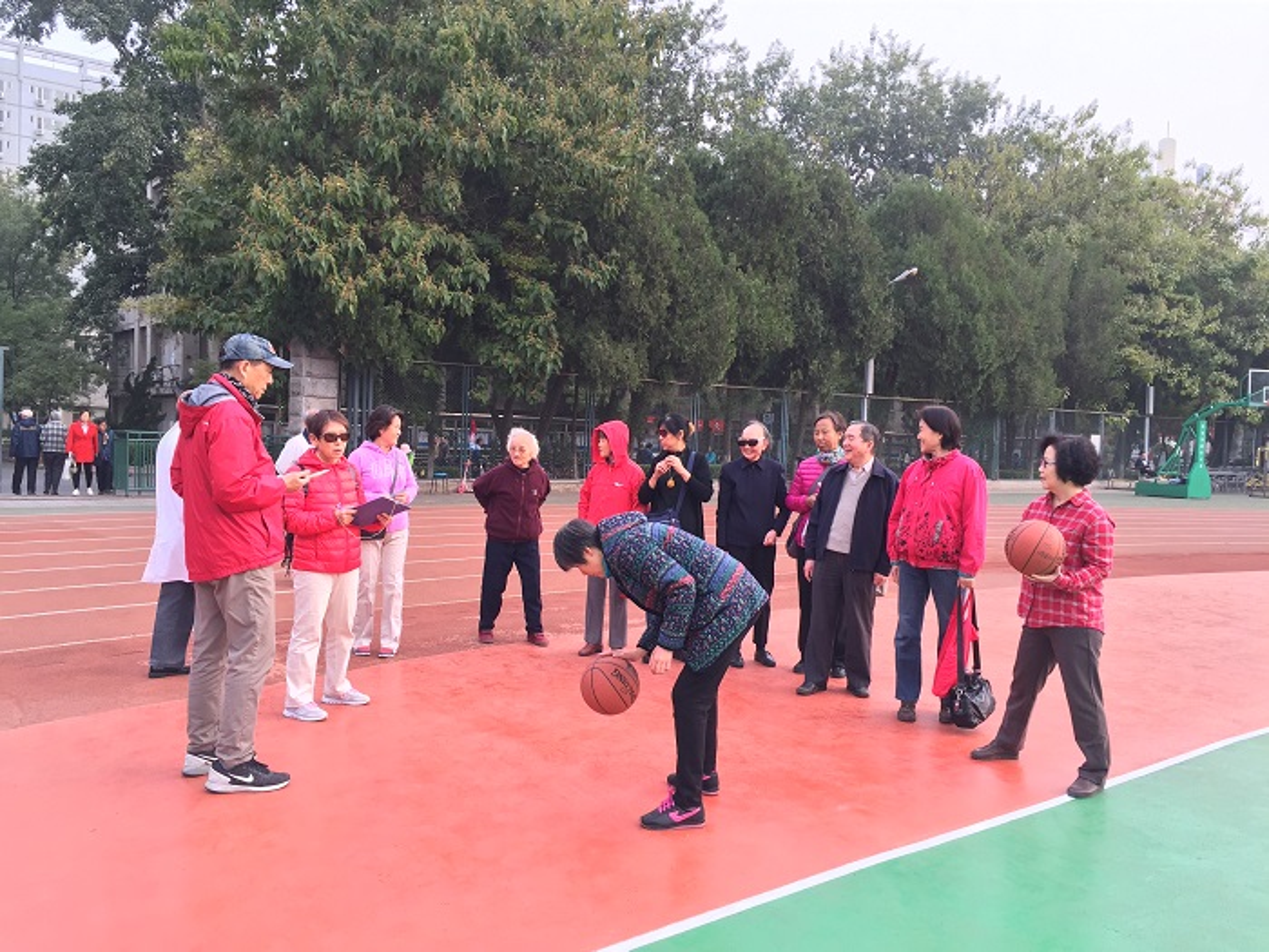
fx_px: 1063
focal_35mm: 29
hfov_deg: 61.7
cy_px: 476
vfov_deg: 48.2
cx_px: 634
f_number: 2.2
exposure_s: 1/253
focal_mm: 4.15
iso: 32
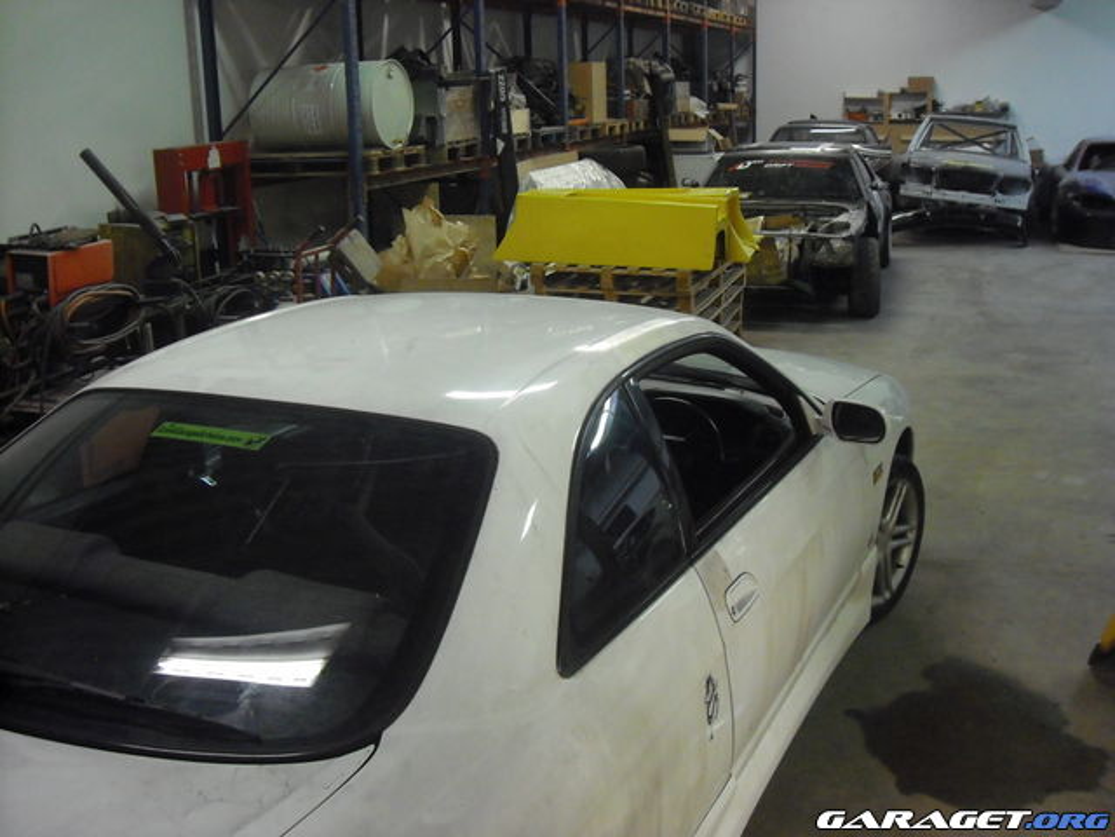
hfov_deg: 50.1
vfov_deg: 38.7
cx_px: 558
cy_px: 418
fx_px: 1192
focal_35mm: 37
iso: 500
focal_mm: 6.2
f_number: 2.7
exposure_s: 1/40
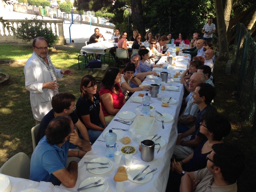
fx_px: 244
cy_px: 96
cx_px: 128
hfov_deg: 55.4
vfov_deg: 42.9
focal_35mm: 33
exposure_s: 1/258
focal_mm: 4.12
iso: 50
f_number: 2.4
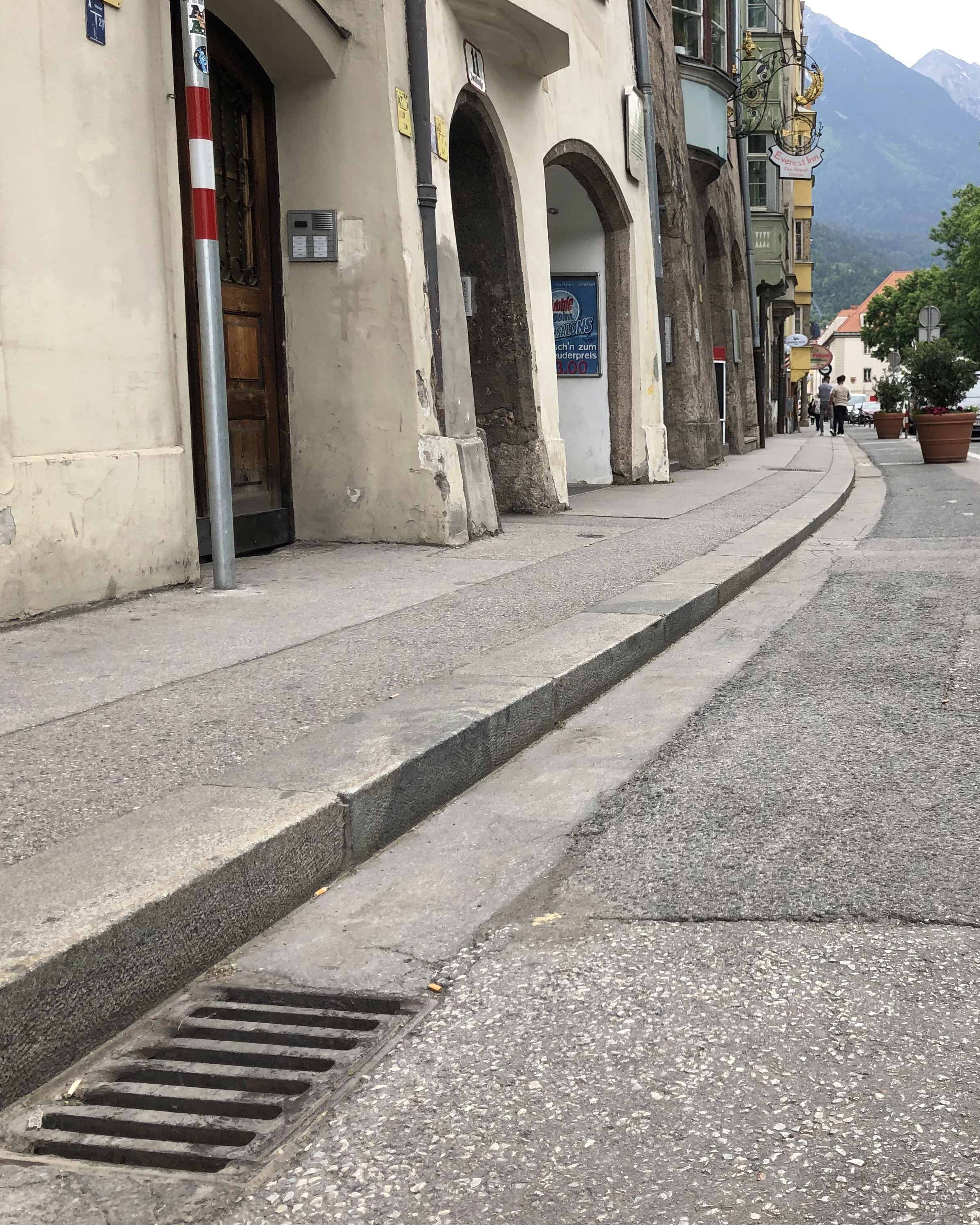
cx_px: 755
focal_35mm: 37
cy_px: 616
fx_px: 1341
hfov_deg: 38.9
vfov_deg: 49.1
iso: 20
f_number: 1.8
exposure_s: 1/539
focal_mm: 4
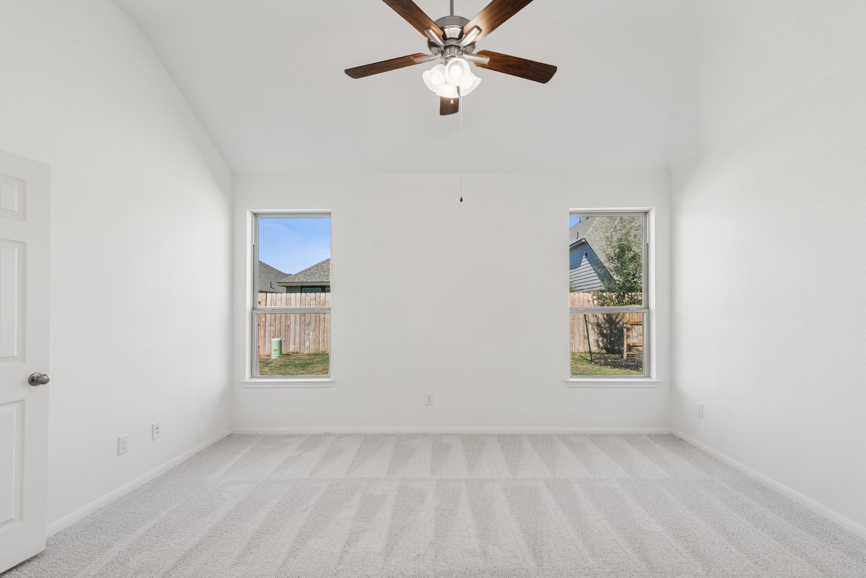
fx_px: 385
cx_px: 433
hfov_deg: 96.7
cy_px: 289
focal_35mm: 16
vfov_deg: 73.8
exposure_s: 1/25
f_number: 9
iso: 100
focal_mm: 16
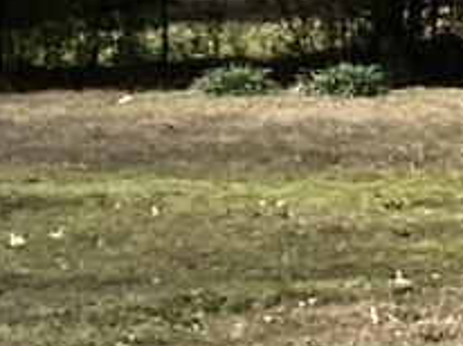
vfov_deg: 5.9
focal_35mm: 246
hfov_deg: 7.2
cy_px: -225
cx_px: 1396
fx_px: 3286
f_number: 2.4
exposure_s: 1/1481
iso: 25
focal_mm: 3.3
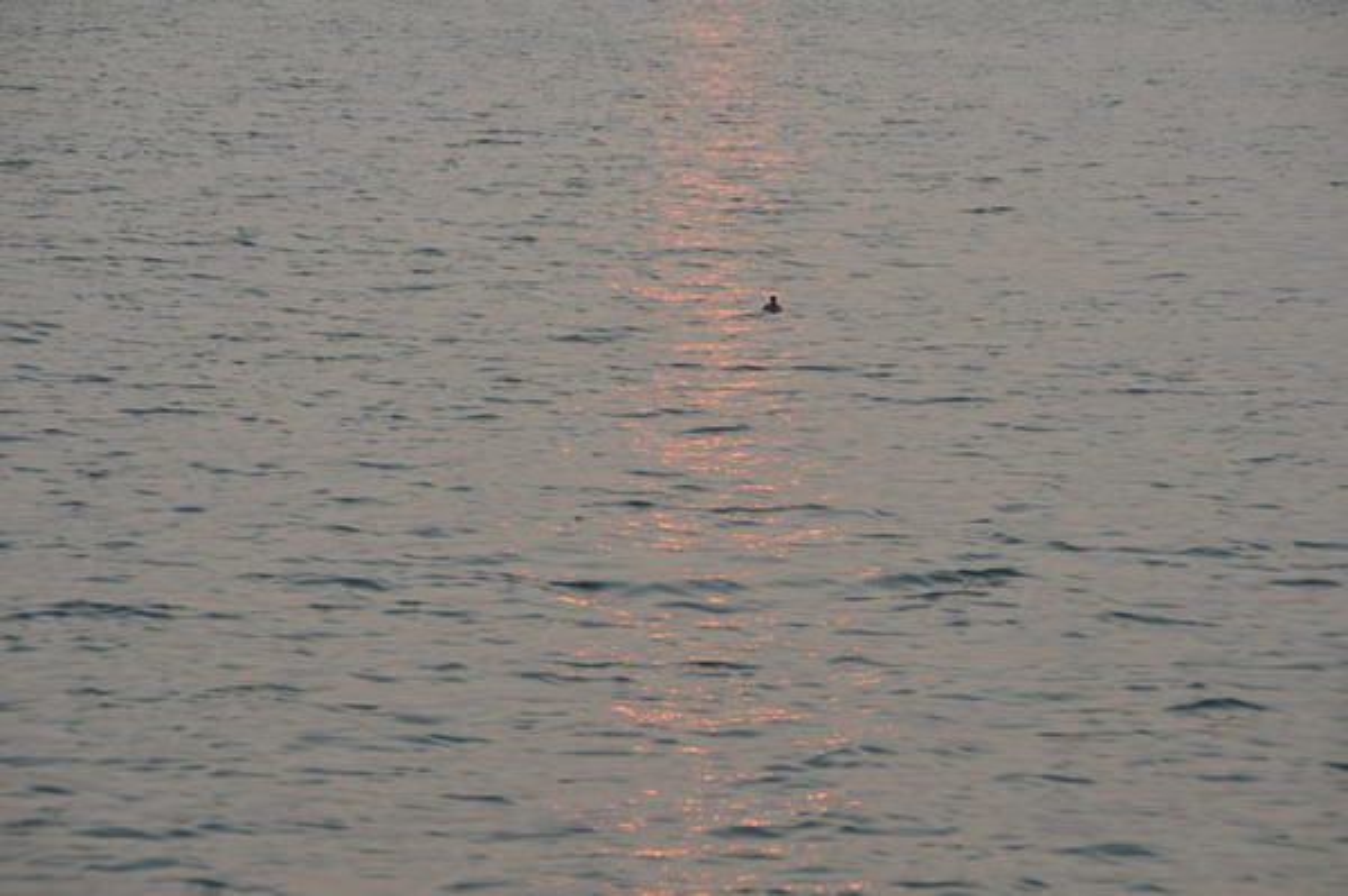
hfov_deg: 11.4
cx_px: 674
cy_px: 448
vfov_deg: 7.6
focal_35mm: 180
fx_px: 6734
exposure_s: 1/640
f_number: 6
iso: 800
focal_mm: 120
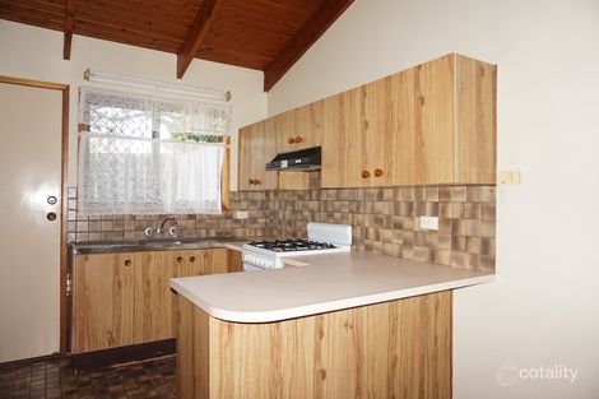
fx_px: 399
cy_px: 200
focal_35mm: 24
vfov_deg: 53.1
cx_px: 300
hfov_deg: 73.8
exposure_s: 1/125
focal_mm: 16
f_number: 3.5
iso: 800
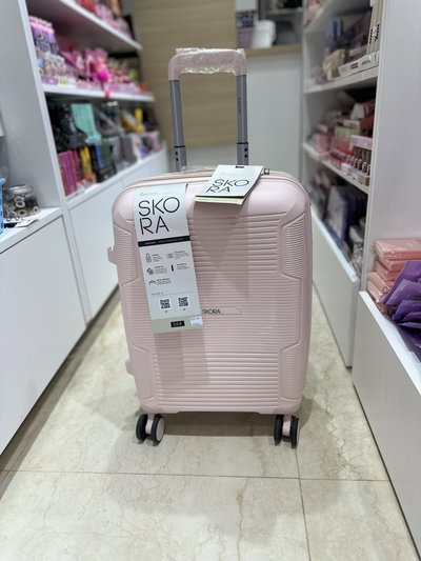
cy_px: 280
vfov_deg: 71.6
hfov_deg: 56.8
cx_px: 210
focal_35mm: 24
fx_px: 389
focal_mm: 6.86
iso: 64
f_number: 1.78
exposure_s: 1/100
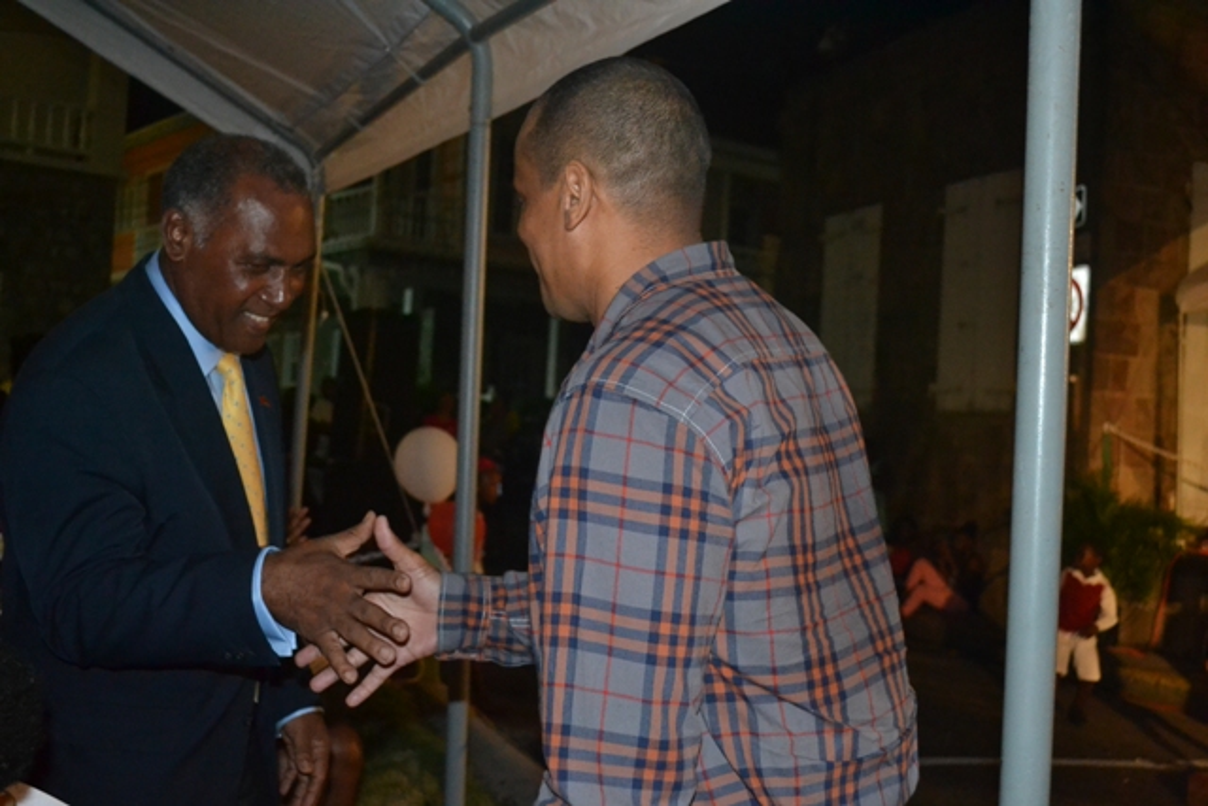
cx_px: 604
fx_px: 1410
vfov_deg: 31.9
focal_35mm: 42
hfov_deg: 46.4
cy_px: 403
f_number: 4.5
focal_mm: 28
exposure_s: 1/60
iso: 3200
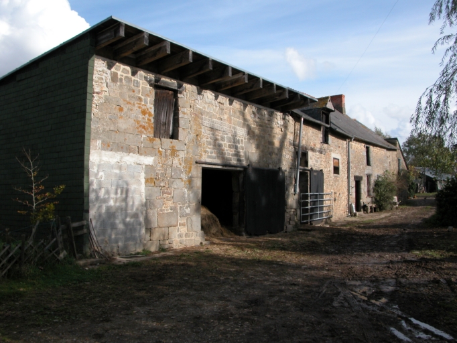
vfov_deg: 40.7
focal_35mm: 35
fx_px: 462
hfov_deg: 52.6
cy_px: 172
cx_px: 228
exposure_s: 1/409
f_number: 5.6
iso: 100
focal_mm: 8.9
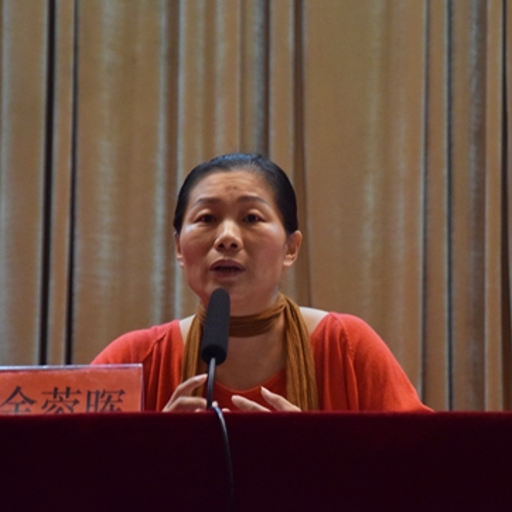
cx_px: 308
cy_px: 233
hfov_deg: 8.5
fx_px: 3464
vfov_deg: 8.5
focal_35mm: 207
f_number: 5.6
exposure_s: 1/50
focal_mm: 98
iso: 1600
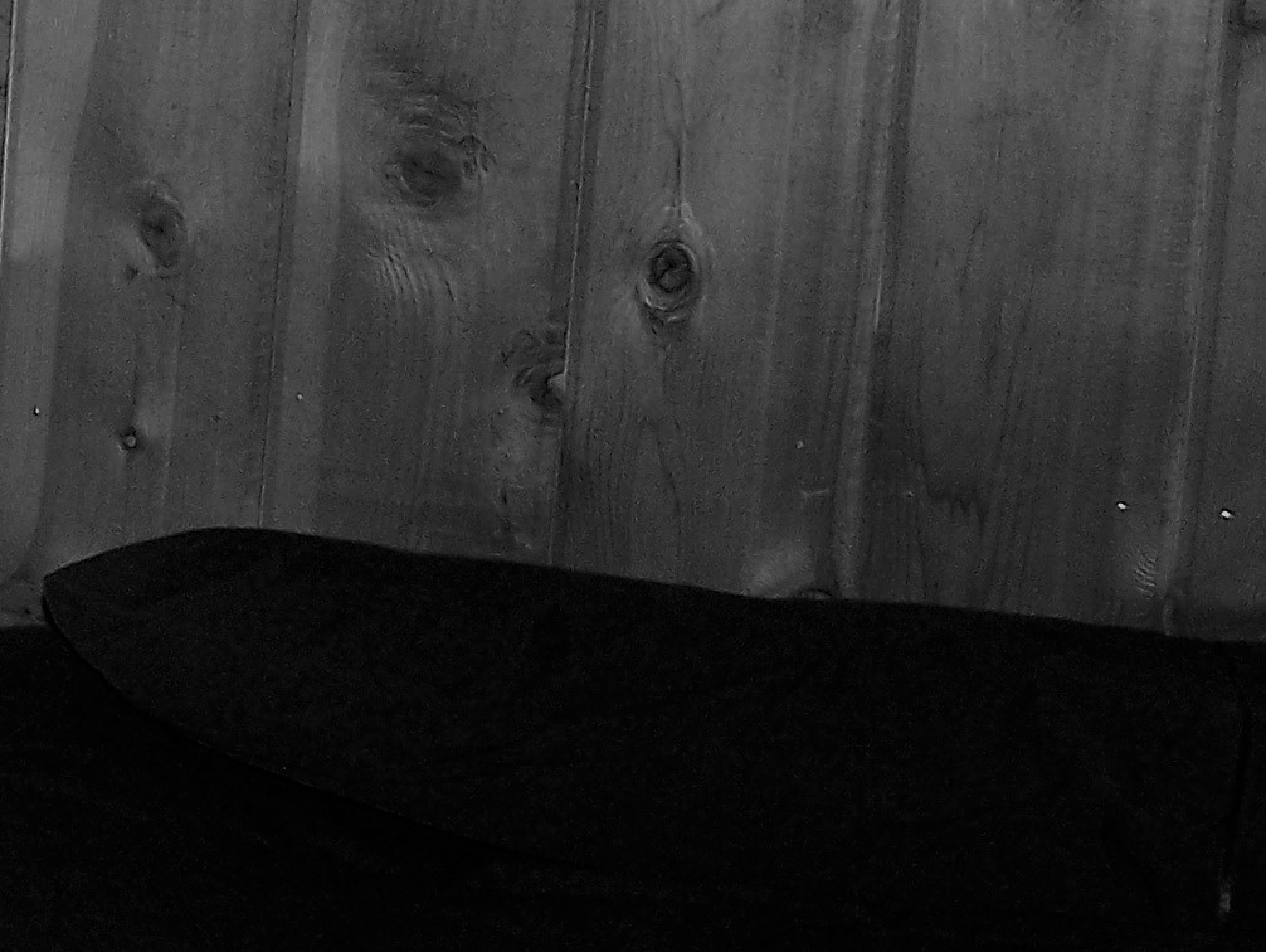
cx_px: -283
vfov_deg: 13.7
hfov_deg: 17.4
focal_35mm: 107
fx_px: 3916
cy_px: 102
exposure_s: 1/60
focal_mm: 6.3
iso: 200
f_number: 2.8
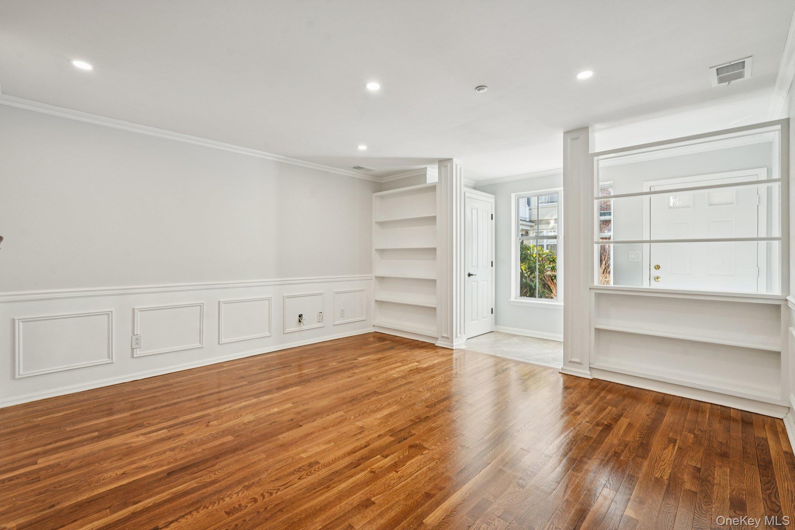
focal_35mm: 16
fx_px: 353
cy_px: 265
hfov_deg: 96.7
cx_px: 398
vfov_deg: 73.7
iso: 320
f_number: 8
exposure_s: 1/30
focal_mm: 16
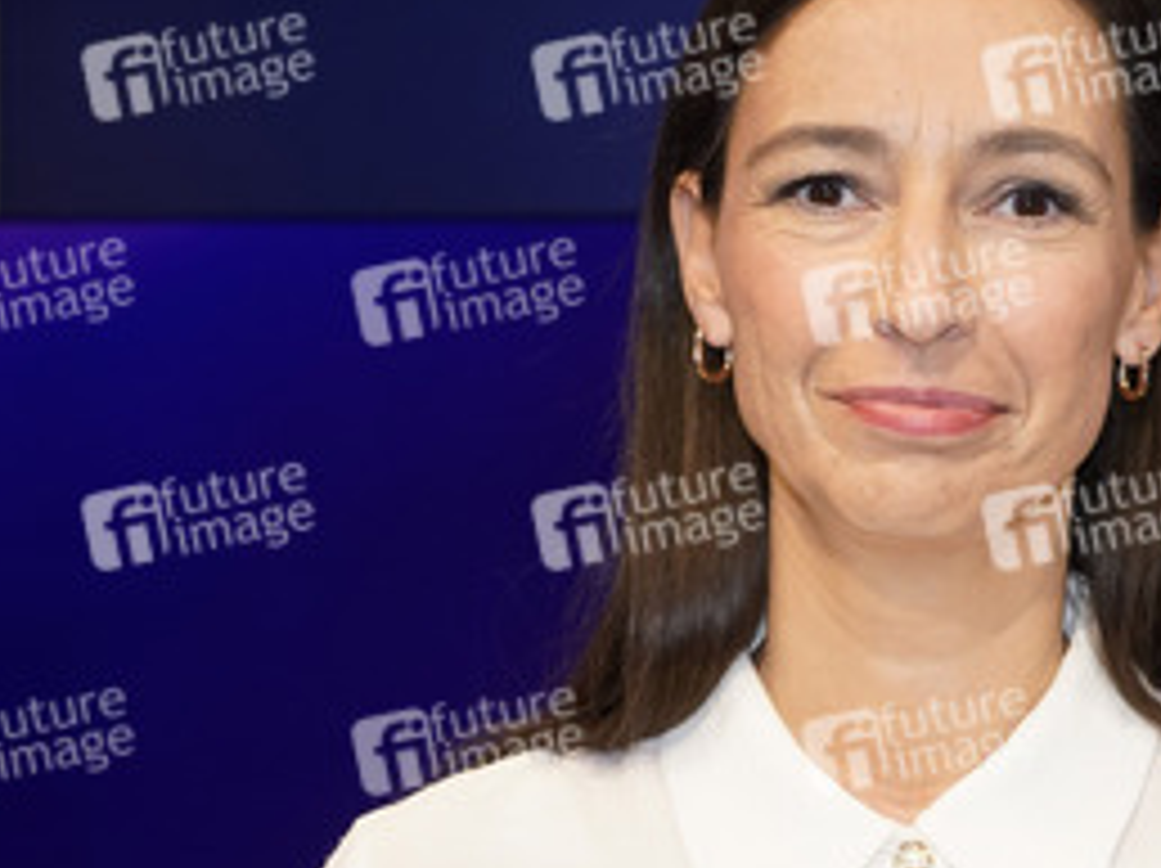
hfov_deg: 22.9
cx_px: 979
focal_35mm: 84
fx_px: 2815
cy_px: 405
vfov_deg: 17.5
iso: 2000
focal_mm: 50
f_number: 5.6
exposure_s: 1/160
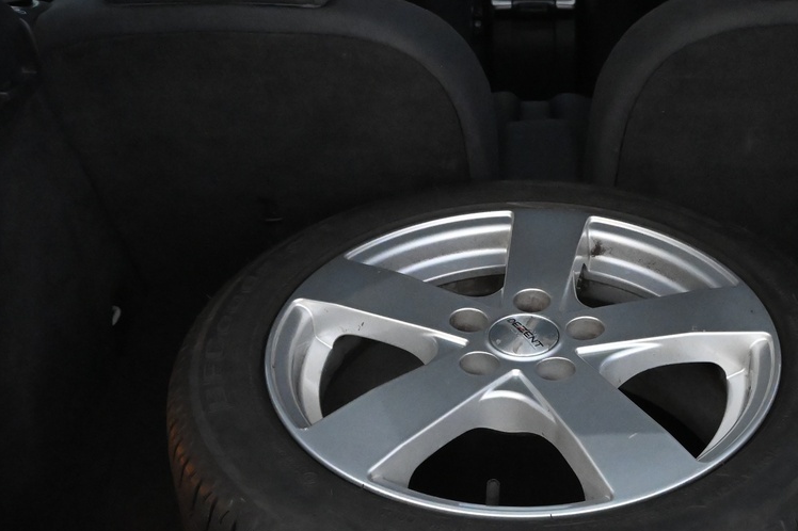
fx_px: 1152
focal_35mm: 52
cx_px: 553
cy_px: 294
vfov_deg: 26.0
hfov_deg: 37.6
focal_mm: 16
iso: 6400
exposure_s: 1/100
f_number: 5.6
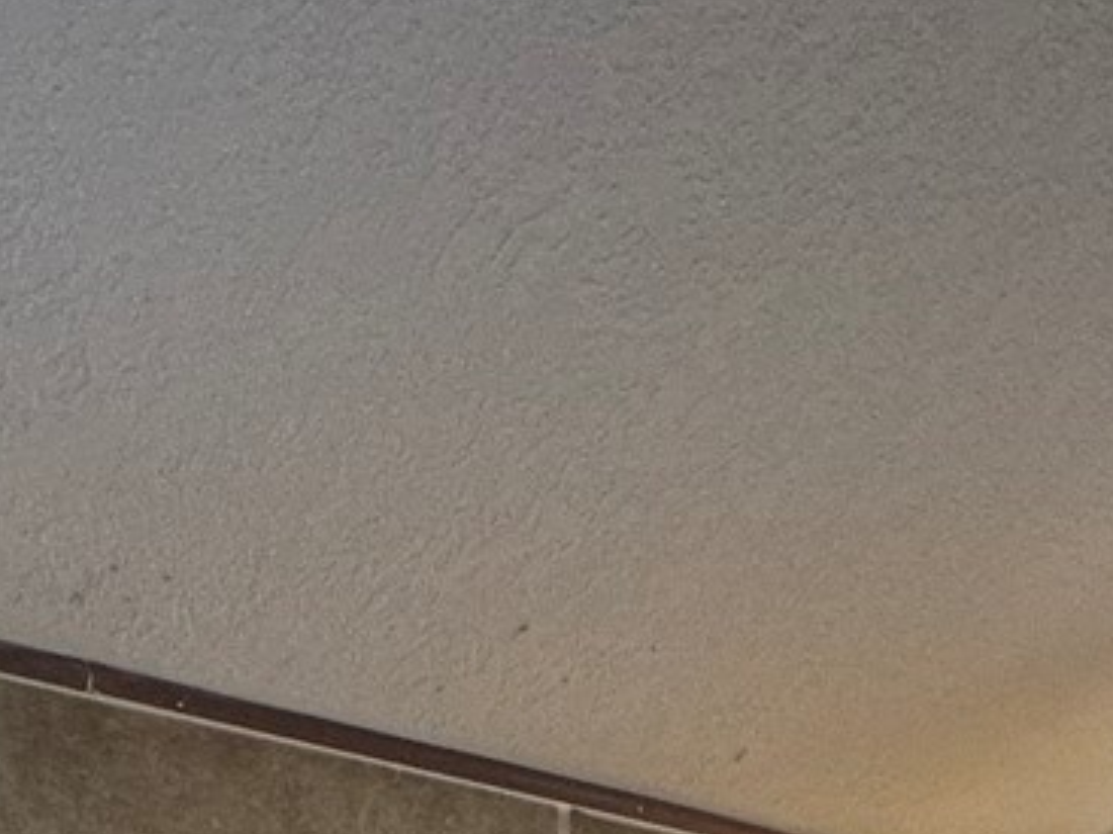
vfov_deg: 17.1
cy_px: 1704
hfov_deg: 31.0
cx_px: 858
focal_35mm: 61
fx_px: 1961
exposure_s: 1/120
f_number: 2.2
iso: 125
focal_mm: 2.22
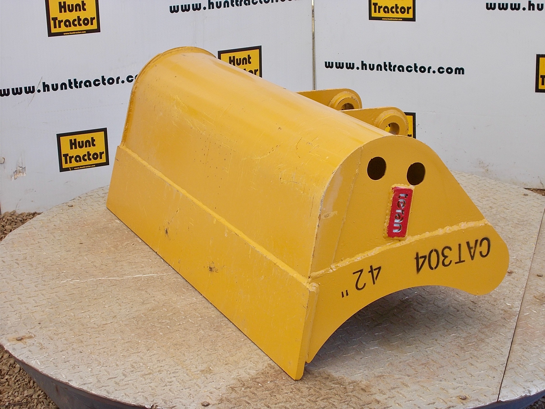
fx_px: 1039
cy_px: 204
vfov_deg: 22.3
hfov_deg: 29.4
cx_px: 272
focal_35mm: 66
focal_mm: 11.8
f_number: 5.3
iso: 125
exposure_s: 1/60
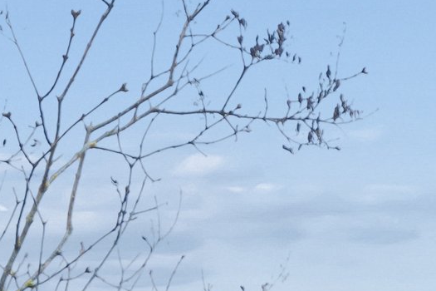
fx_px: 2422
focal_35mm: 200
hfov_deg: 10.1
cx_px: -145
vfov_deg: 6.7
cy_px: 575
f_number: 4
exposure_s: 1/160
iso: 320
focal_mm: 35
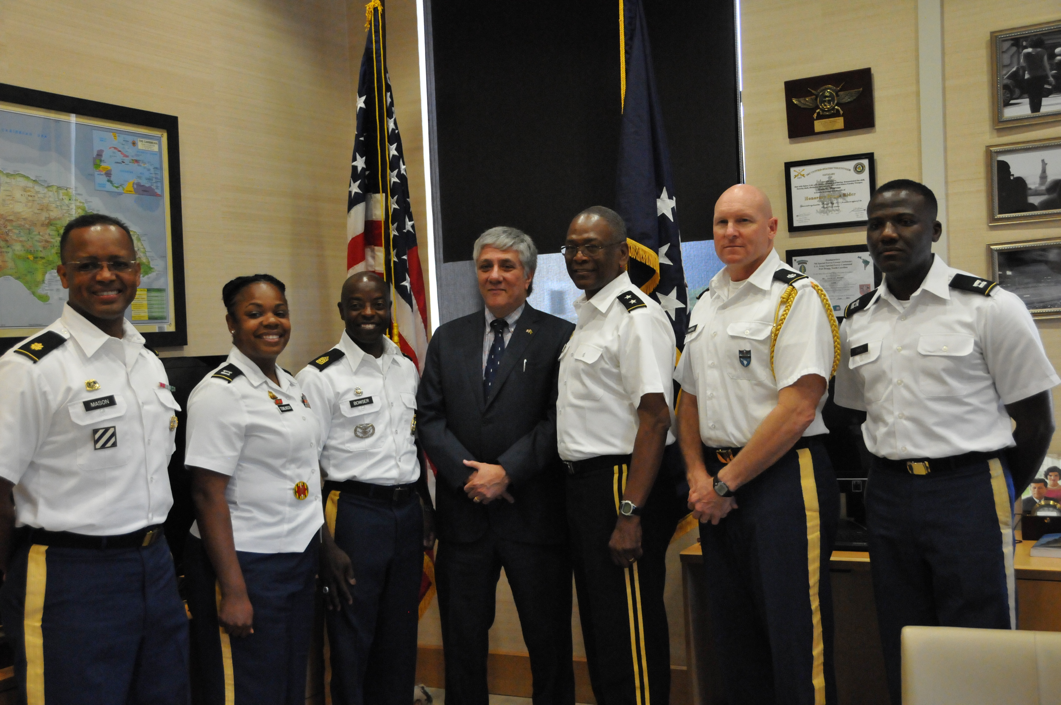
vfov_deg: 31.8
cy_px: 352
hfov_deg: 46.4
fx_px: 1236
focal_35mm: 42
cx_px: 530
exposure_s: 1/320
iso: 3200
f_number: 4.5
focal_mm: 28
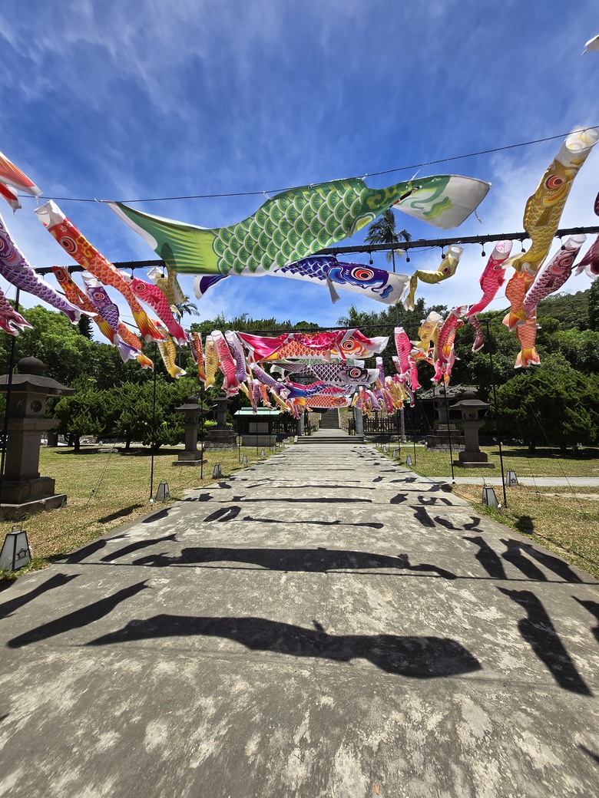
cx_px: 300
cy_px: 399
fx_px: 300
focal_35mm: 13
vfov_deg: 106.2
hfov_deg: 89.9
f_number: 2.2
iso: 25
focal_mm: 1.7
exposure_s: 1/1380
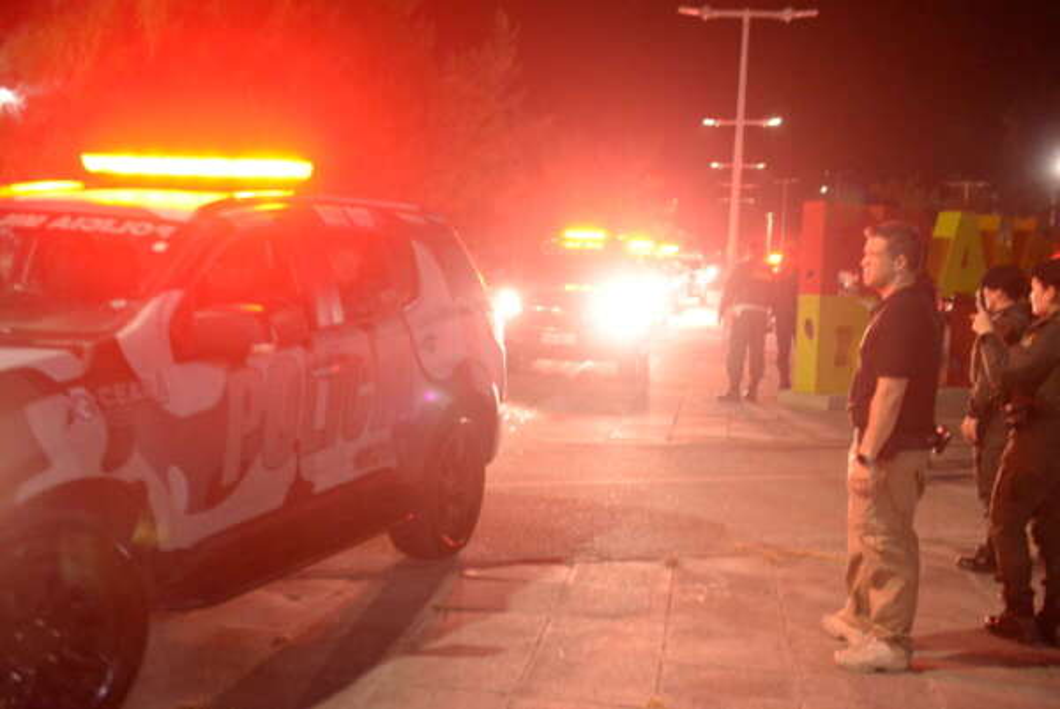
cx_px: 530
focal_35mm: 42
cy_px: 354
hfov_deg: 46.4
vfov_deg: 31.9
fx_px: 1238
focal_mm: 42
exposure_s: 1/125
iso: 5000
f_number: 3.2
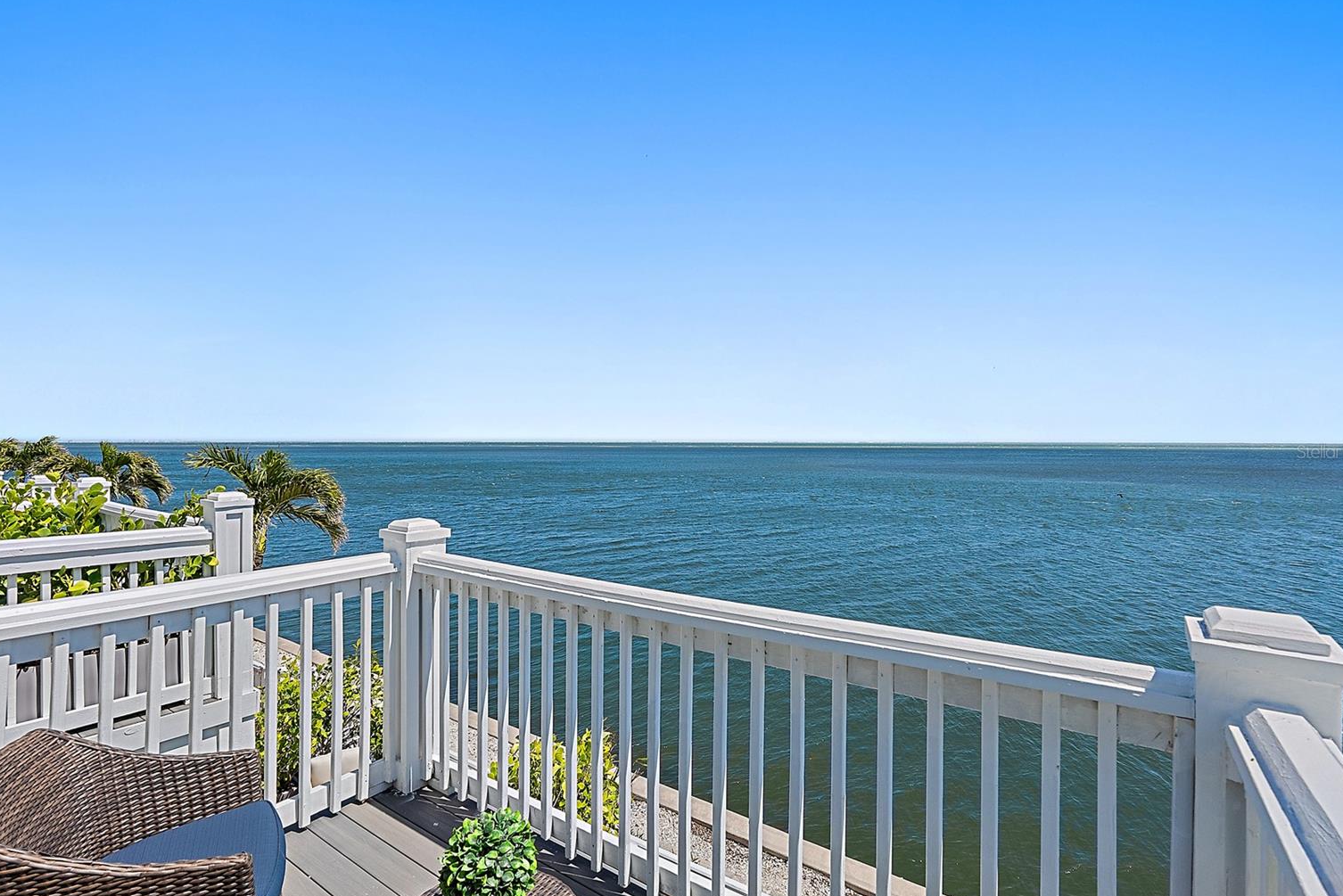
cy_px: 451
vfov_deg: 70.5
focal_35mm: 17
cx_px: 663
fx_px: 634
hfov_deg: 93.3
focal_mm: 16
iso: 1600
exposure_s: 1/2000
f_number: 8
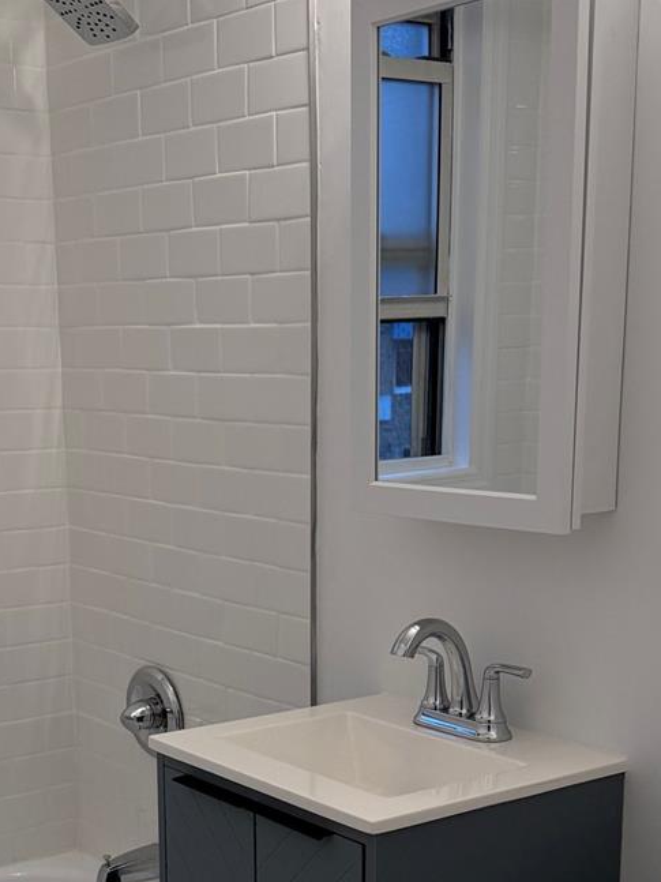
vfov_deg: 33.0
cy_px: 675
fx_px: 1452
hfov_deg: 25.6
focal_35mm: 57
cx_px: 236
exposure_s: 1/234
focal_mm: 6.76
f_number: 1.78
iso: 160
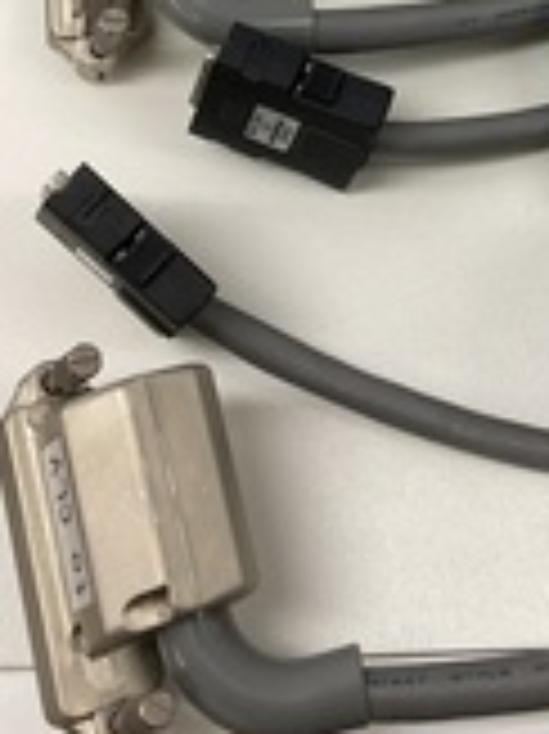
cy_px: -257
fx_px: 1800
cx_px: 756
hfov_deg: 16.2
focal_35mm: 85
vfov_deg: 20.7
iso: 50
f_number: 1.8
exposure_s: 1/120
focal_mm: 4.25
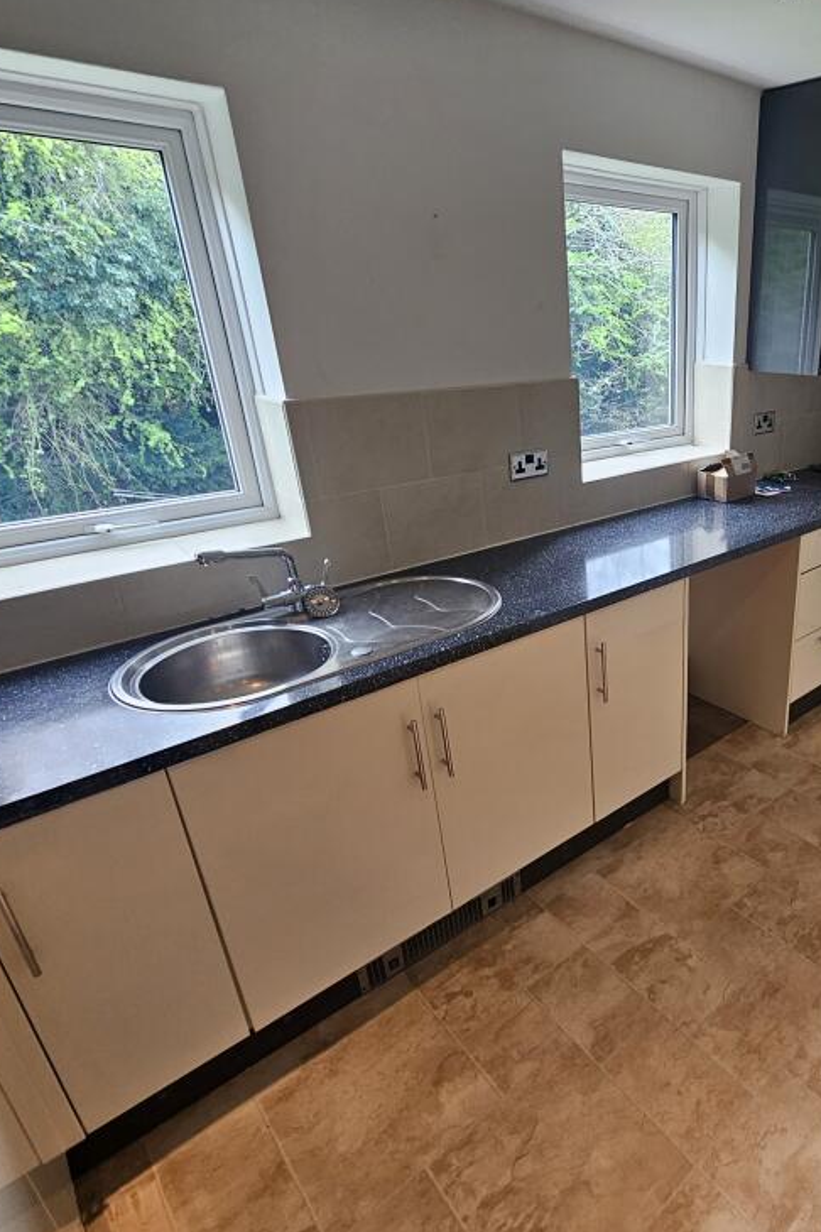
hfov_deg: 59.7
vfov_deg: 86.9
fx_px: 650
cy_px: 625
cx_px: 650
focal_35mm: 19
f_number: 2.2
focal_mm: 2.2
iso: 125
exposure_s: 1/50
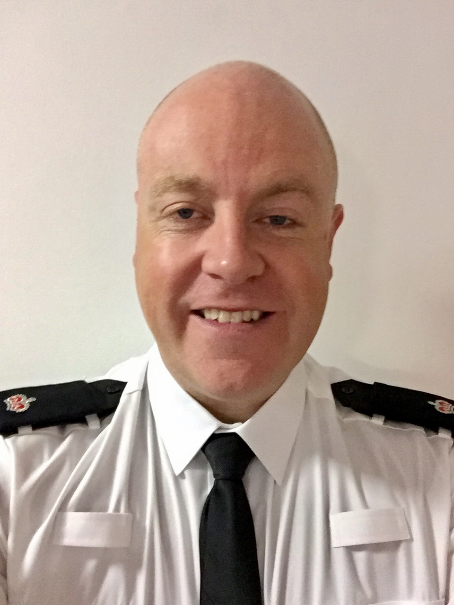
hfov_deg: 45.4
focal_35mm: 31
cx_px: 227
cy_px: 302
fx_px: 542
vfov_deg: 58.4
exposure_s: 1/17
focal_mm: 2.65
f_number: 2.2
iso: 500
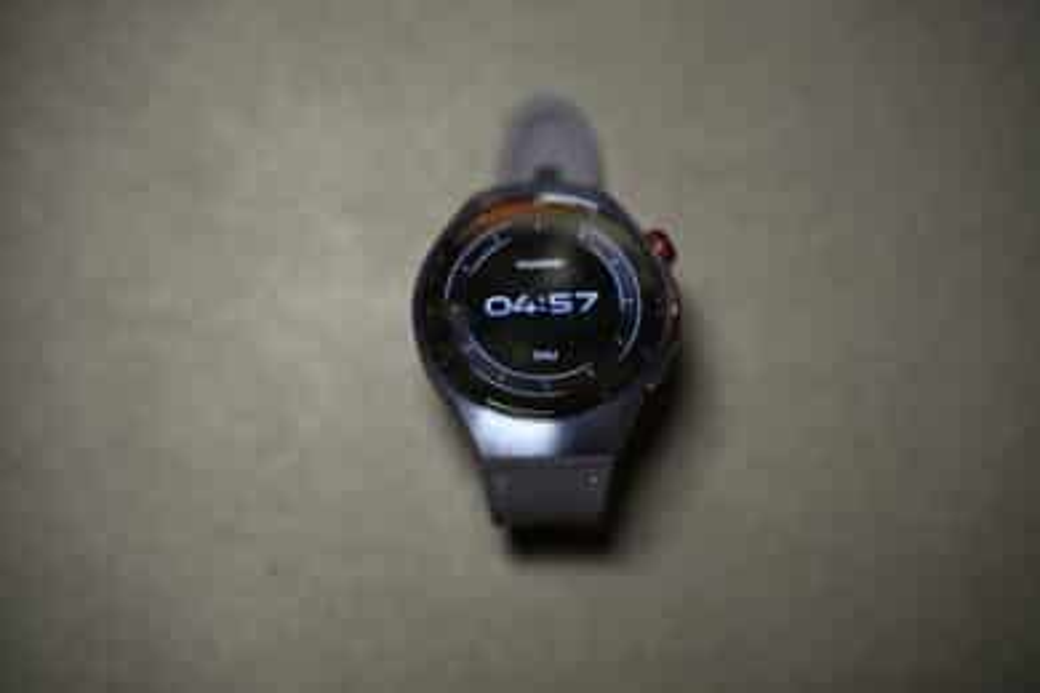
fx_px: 2166
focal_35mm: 75
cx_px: 520
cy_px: 346
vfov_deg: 18.2
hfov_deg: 27.0
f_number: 2.8
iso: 800
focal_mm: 75
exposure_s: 1/80
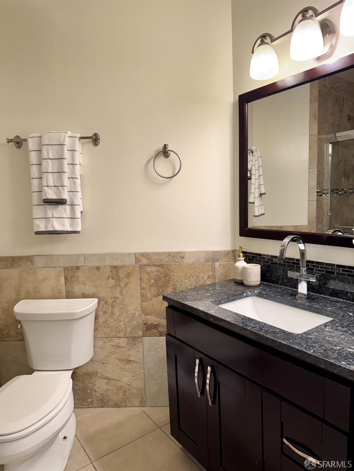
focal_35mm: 24
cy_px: 236
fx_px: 327
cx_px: 177
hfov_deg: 56.8
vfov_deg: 71.6
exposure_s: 1/120
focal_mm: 6.76
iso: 125
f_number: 1.78
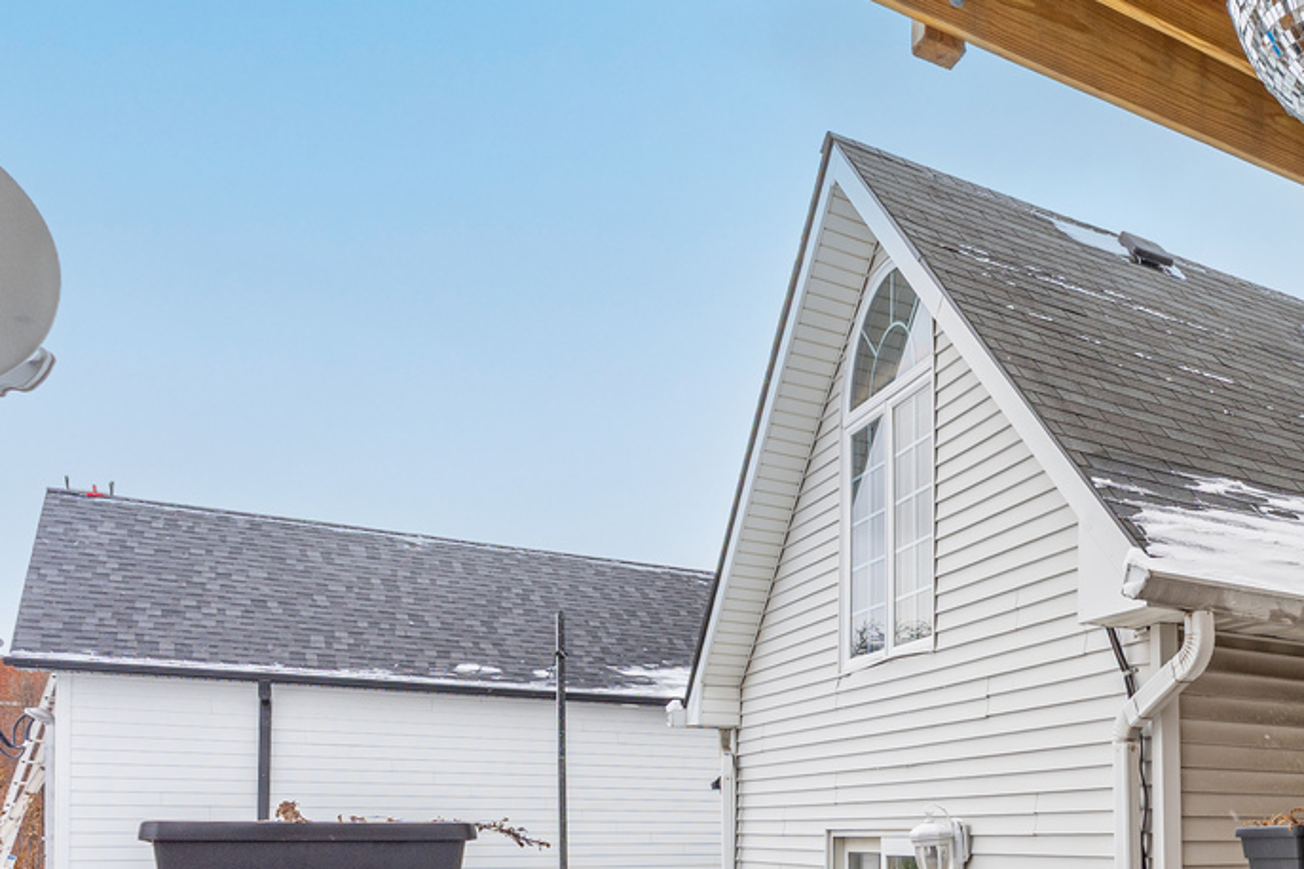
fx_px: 1195
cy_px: 803
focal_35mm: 33
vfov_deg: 37.1
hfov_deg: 44.7
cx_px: 1408
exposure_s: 1/125
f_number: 8
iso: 100
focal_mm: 14
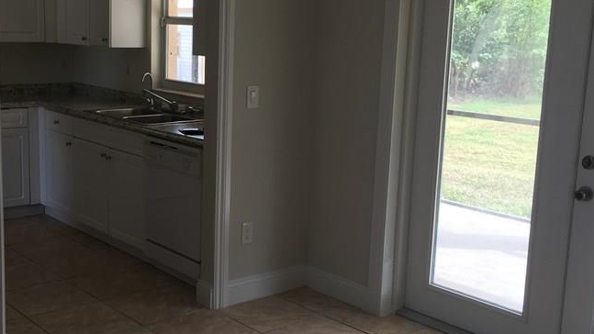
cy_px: 177
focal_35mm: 50
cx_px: 230
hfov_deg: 41.1
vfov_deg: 24.0
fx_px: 788
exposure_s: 1/40
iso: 25
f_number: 2.2
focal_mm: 4.15
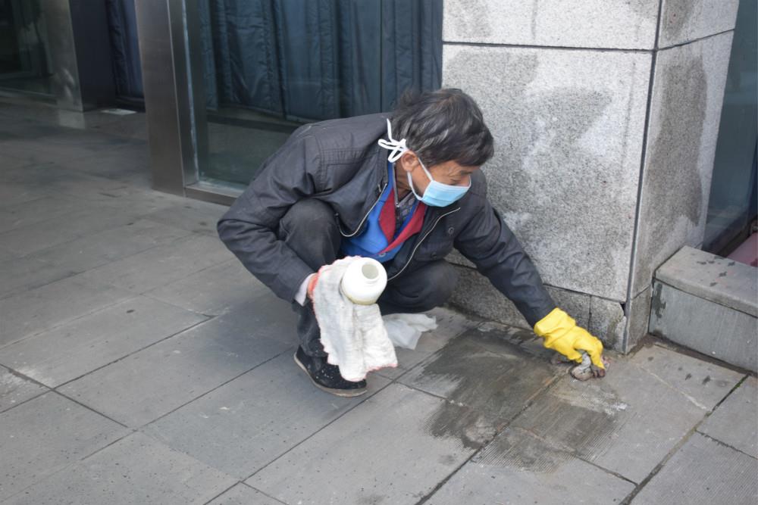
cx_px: 379
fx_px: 758
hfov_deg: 53.1
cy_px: 252
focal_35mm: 36
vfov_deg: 36.9
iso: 400
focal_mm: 24
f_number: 5
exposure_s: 1/100
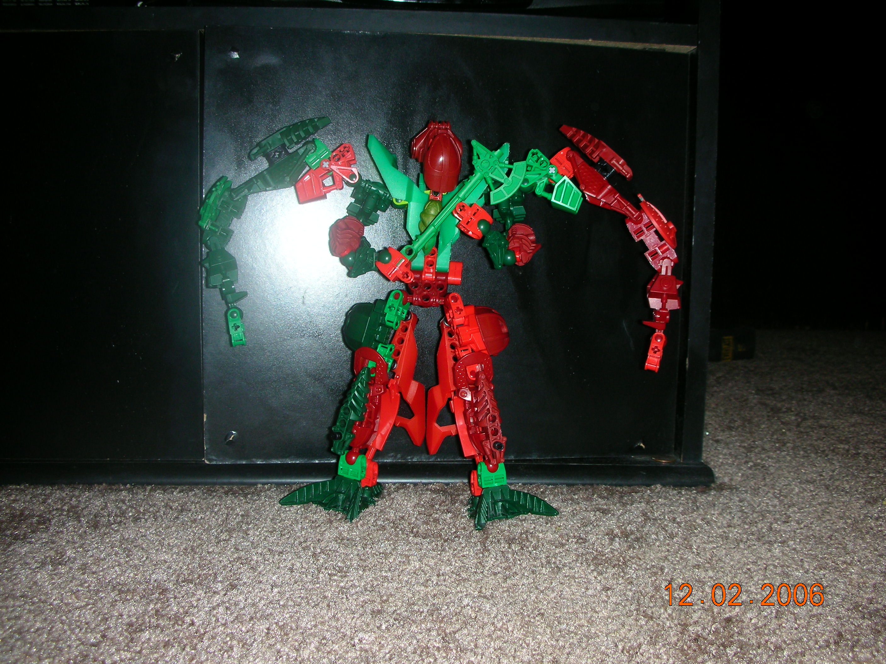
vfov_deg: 40.7
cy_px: 332
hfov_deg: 52.6
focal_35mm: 35
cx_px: 443
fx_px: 896
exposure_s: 1/60.1
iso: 50
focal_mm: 5.8
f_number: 3
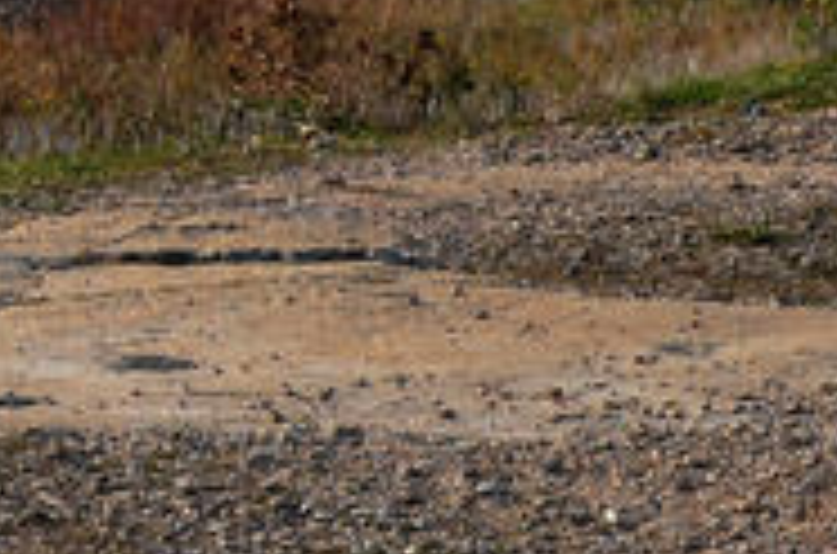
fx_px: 6888
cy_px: -216
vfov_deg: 4.6
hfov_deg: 6.7
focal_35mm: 297
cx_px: -932
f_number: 11
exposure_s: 1/125
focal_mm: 42
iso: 110
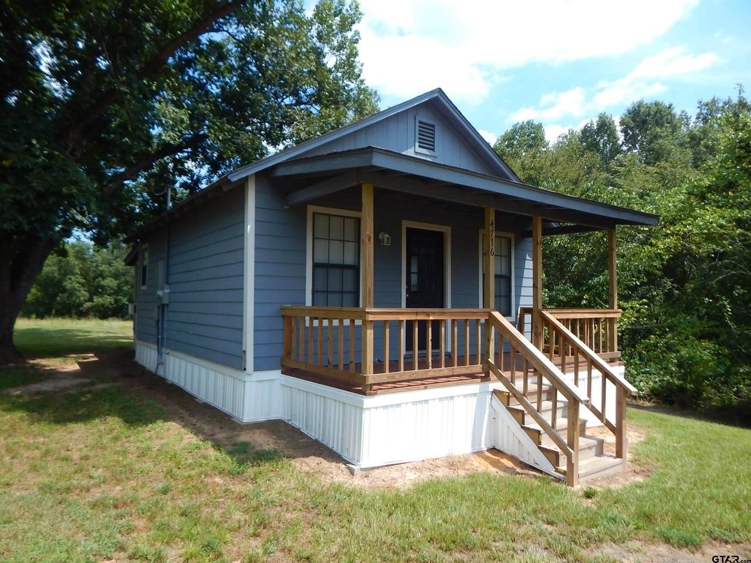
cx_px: 376
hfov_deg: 76.4
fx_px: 477
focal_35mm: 22
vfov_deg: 61.1
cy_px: 282
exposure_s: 1/1000
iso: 125
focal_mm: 4
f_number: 3
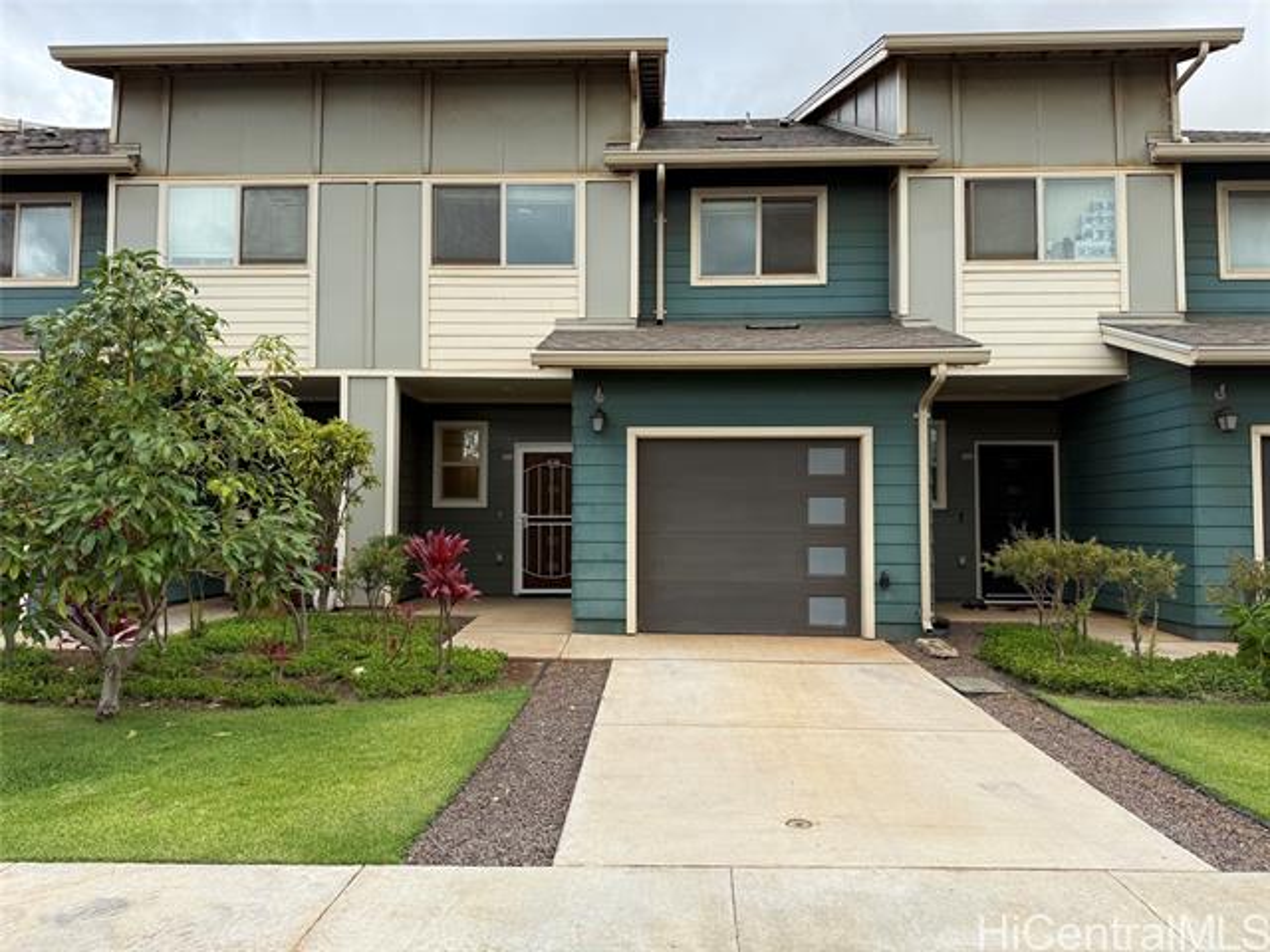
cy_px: 476
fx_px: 881
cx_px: 635
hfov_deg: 71.6
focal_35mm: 24
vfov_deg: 56.8
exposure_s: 1/1230
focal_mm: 6.76
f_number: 1.78
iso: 80
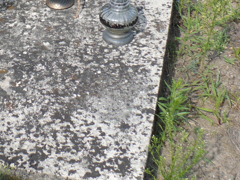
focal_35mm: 79
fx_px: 548
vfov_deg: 18.4
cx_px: 46
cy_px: 20
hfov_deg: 24.3
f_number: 2.8
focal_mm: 6.1
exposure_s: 1/800
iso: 100
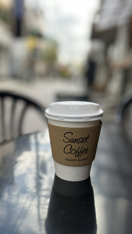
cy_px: 116
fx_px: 180
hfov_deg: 39.7
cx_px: 44
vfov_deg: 66.1
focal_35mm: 29
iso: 50
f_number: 1.5
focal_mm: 5.7
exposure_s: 1/567
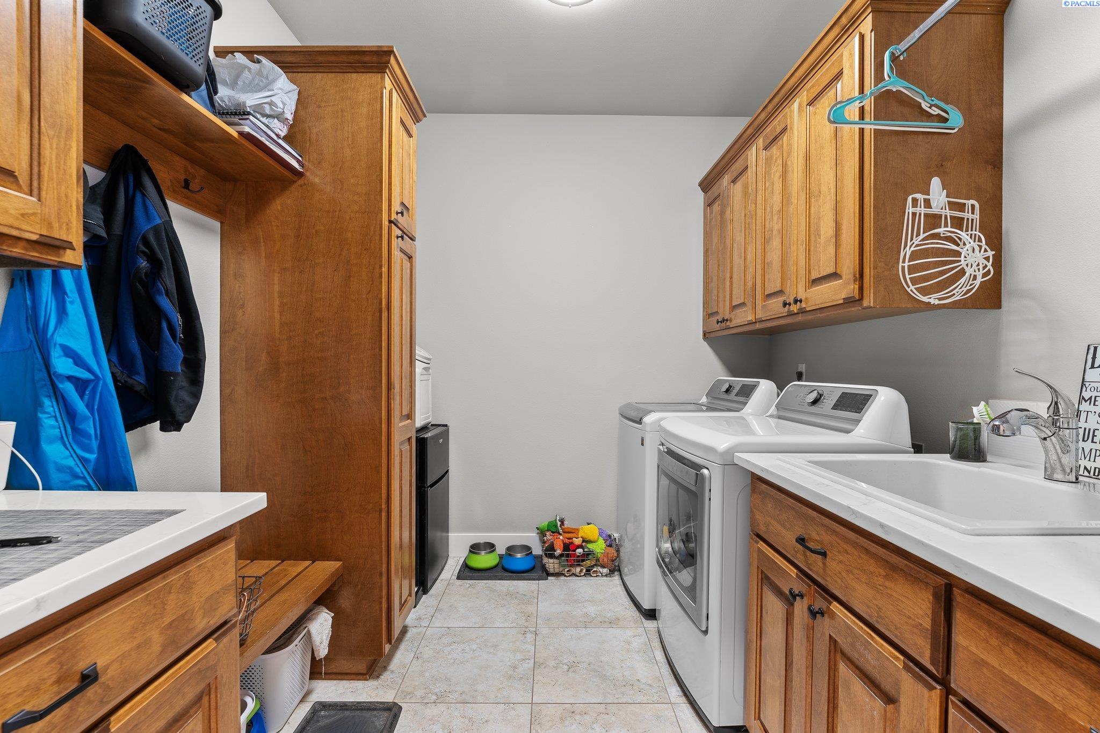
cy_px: 366
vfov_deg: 75.5
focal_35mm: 16
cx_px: 550
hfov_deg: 98.5
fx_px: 474
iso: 100
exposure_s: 3.2
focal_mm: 15.5
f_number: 9
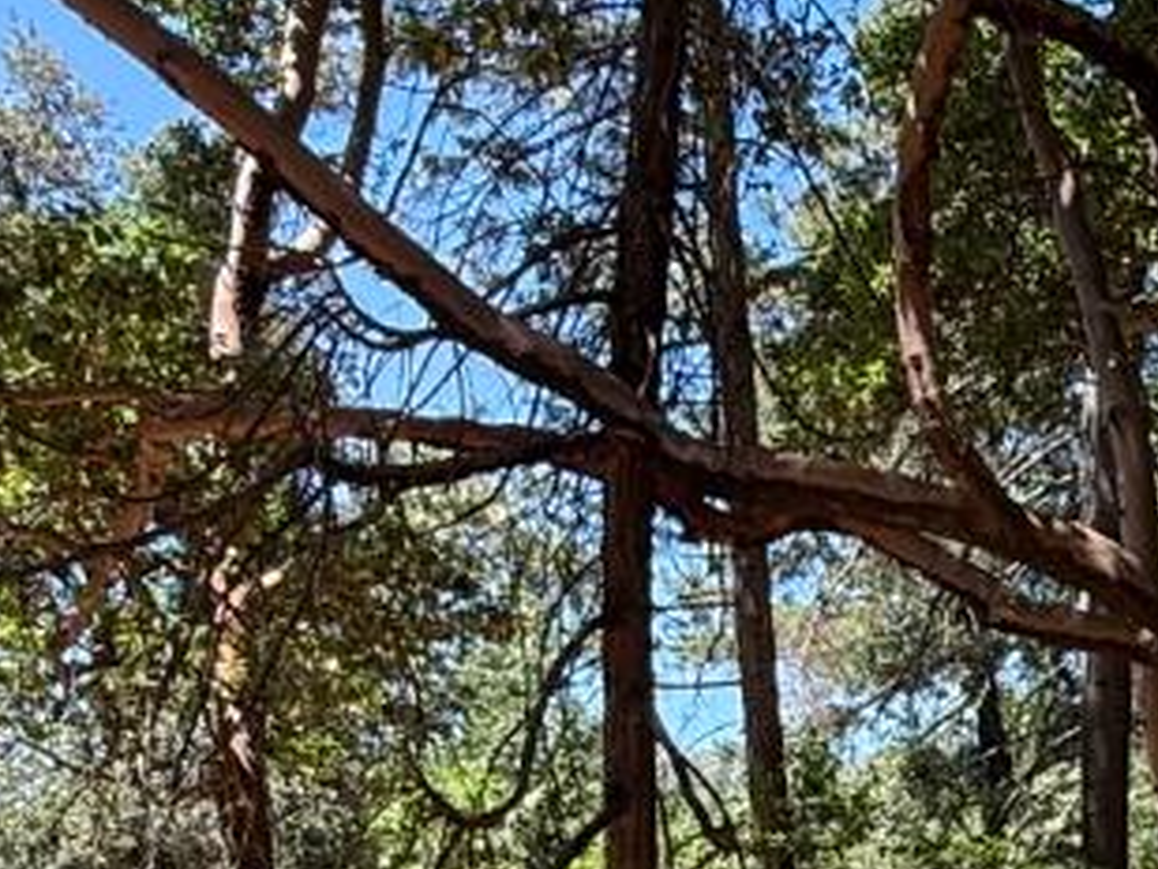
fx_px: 2276
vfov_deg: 19.8
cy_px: 1137
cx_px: 1417
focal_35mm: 68
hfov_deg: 25.4
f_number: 2.2
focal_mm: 2.22
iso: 50
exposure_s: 1/236
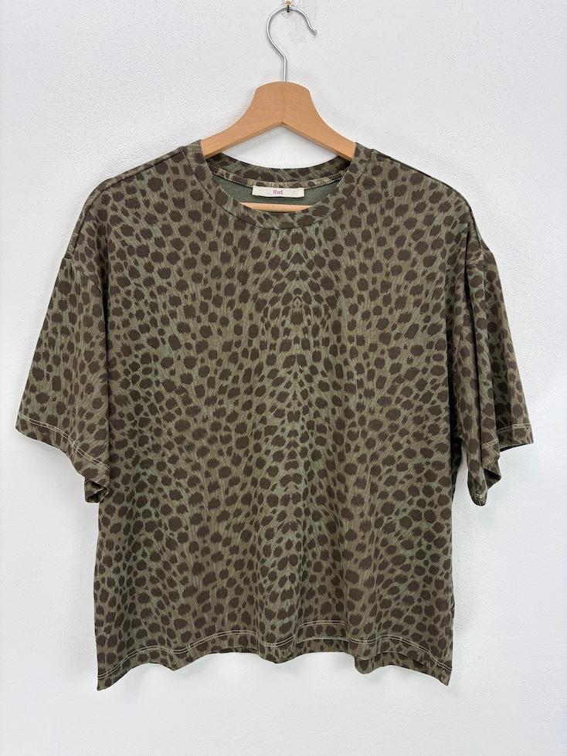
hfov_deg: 53.1
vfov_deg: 67.3
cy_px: 378
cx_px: 284
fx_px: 568
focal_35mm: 26
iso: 64
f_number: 1.6
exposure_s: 1/100
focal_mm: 5.96
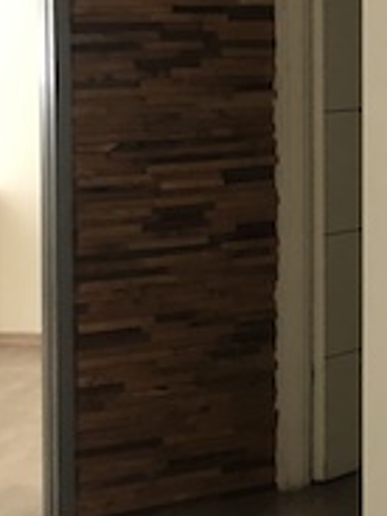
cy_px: 123
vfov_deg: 16.1
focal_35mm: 122
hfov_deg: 12.0
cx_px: 409
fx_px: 1819
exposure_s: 1/13
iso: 100
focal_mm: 4
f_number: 1.8
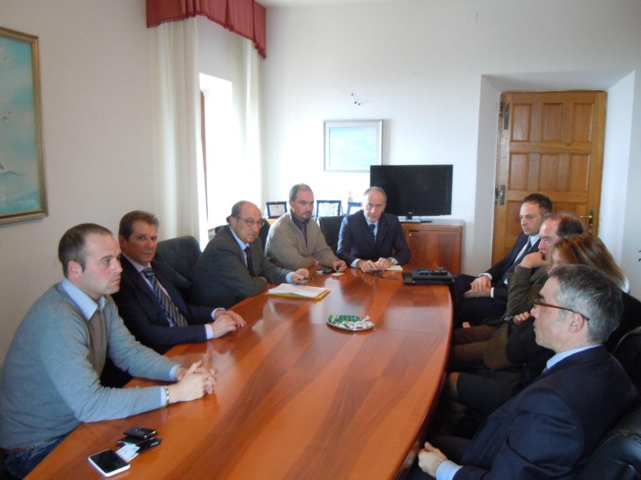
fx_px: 556
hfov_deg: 60.0
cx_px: 320
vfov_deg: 46.8
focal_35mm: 30
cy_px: 240
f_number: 3.5
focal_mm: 5.4
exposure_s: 1/15
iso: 400
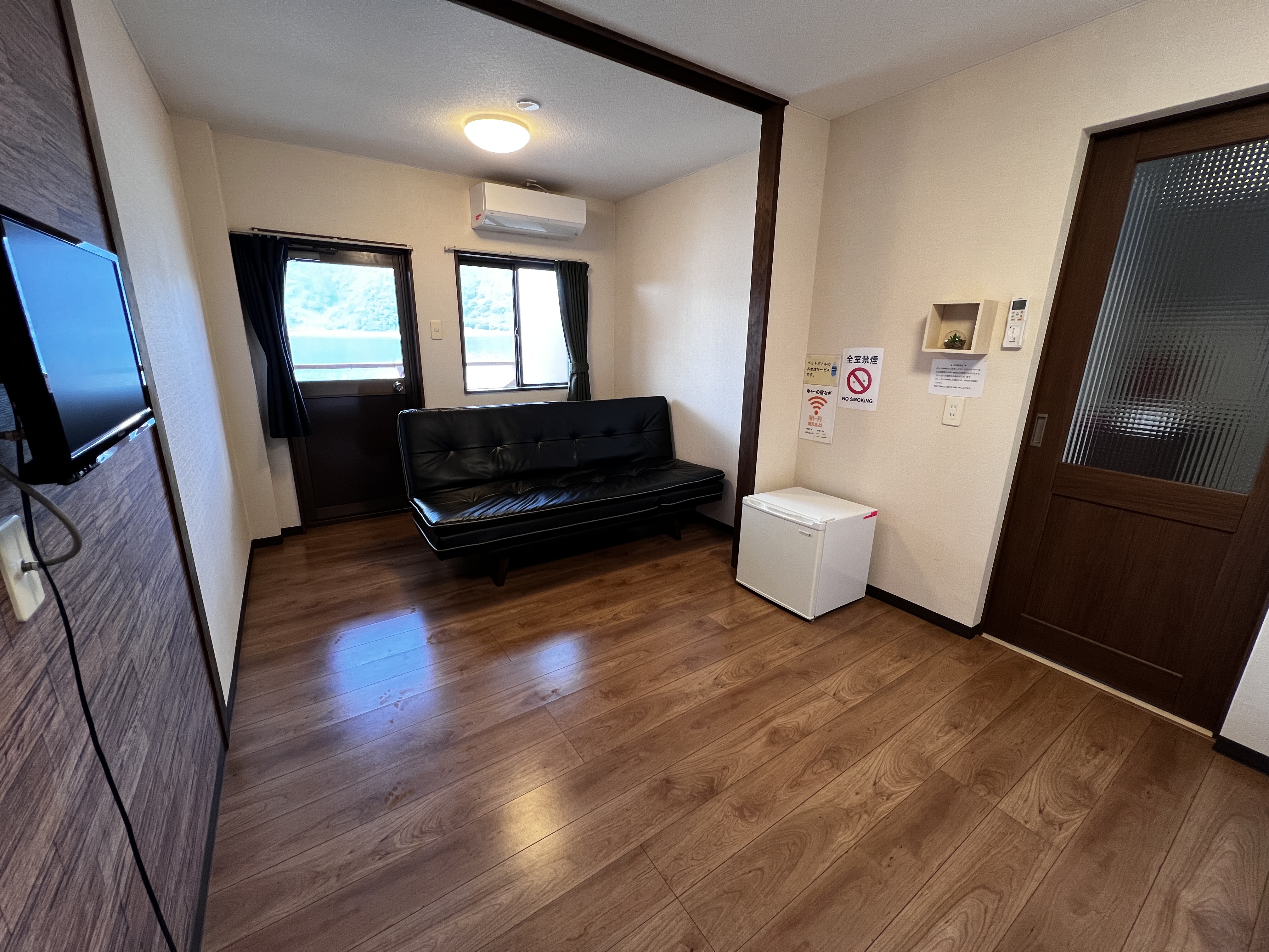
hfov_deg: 106.2
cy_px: 476
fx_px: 477
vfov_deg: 89.9
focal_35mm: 13
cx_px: 634
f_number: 1.8
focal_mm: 1.57
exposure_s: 1/60
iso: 200
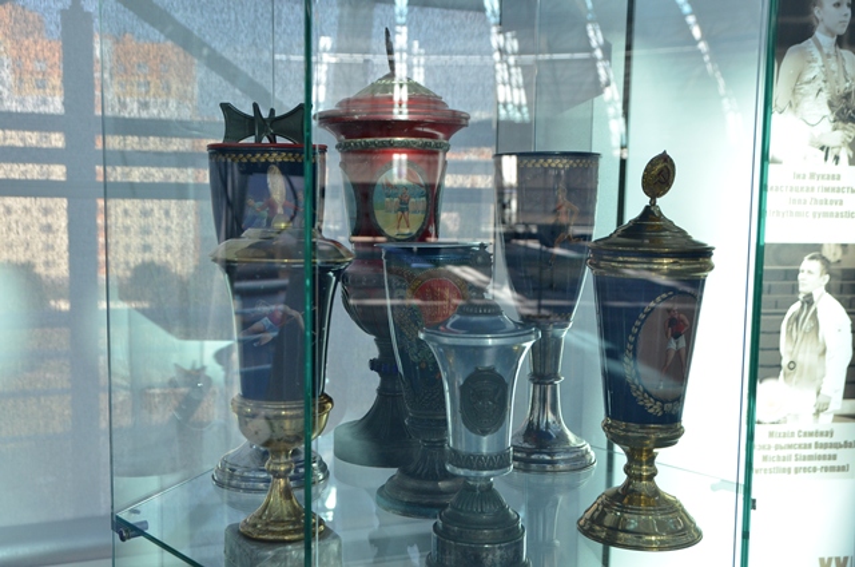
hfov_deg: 46.5
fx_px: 996
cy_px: 284
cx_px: 428
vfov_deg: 31.8
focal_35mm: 42
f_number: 5.6
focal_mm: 28
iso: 800
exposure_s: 1/125
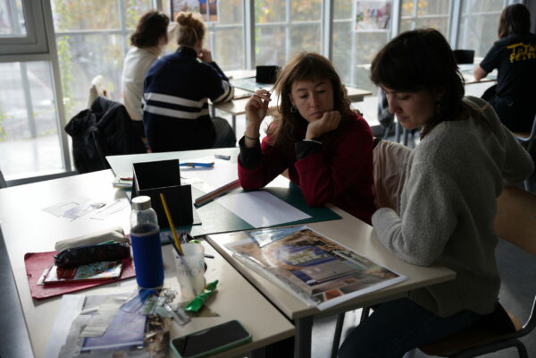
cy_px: 179
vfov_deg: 33.9
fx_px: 587
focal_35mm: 39
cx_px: 268
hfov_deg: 49.1
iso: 100
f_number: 3.2
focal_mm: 39.4
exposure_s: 1/50
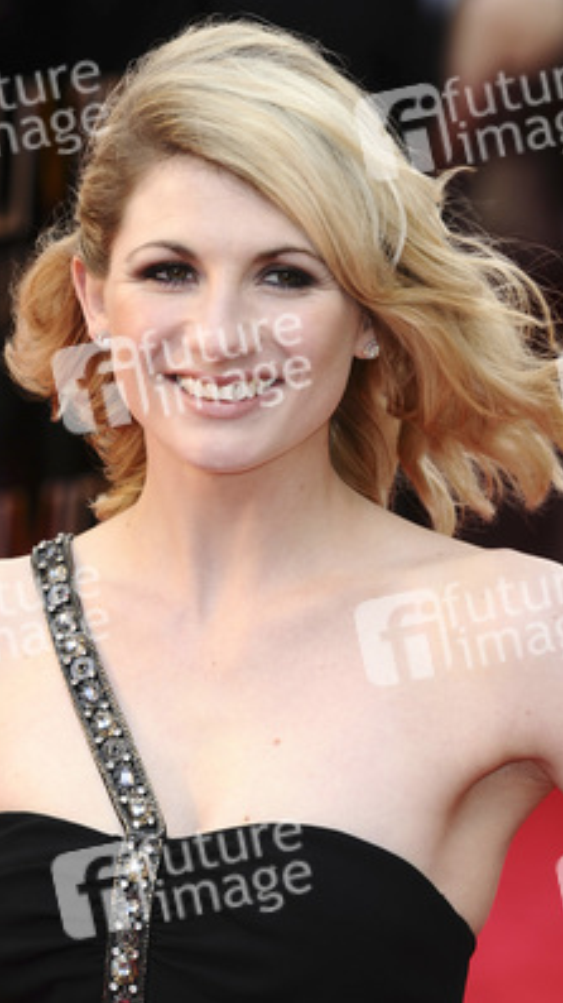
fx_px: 6948
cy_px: 500
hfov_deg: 4.6
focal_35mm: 262
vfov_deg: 8.3
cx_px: 256
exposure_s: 1/250
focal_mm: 165
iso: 320
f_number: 5.6
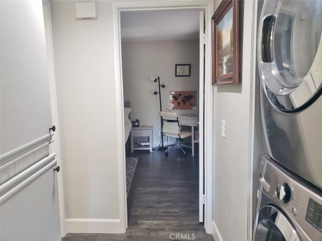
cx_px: 161
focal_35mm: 26
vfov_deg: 53.1
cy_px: 120
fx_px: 242
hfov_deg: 67.3
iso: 250
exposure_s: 1/60
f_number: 1.5
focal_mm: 4.3
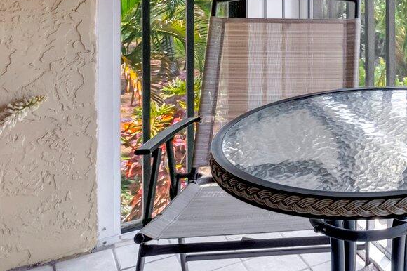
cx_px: 482
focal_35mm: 53
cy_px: -115
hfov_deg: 31.7
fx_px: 599
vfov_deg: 21.9
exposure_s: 1/50
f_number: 8
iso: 640
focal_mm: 10
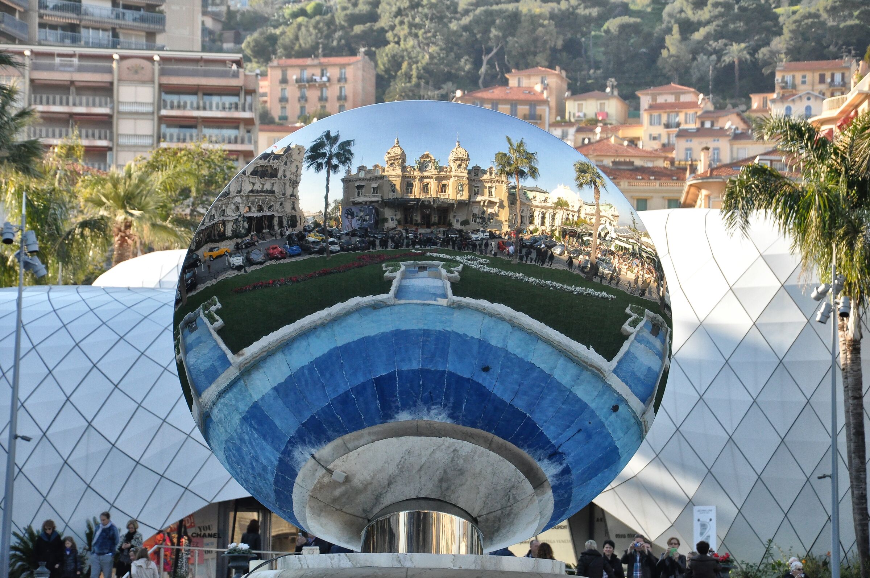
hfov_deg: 13.1
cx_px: 435
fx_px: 3802
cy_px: 289
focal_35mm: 158
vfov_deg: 8.7
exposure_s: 1/500
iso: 1000
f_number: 11
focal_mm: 105
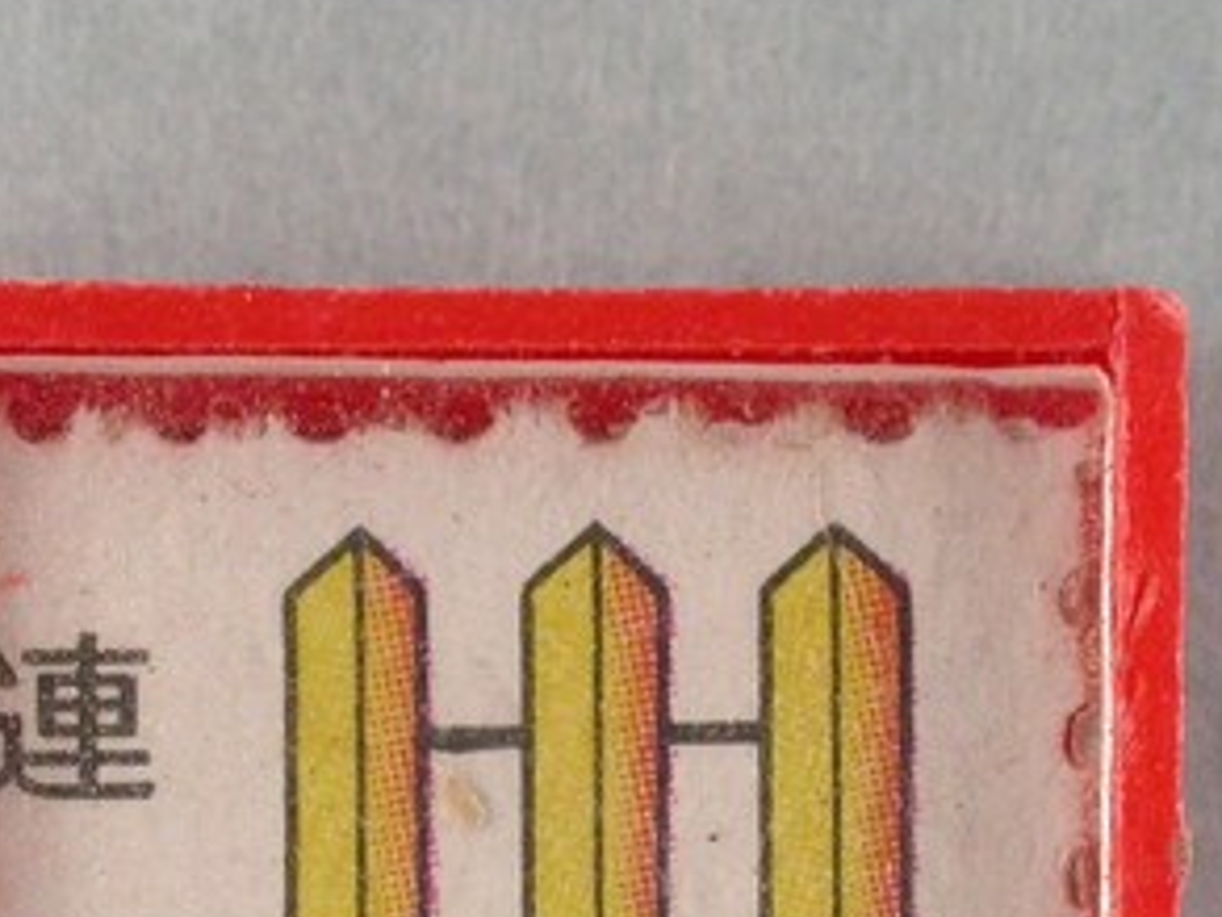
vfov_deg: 4.7
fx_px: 11155
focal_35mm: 316
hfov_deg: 6.3
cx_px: 511
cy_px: 976
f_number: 6.2
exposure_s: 1/30
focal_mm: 29.9
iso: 200
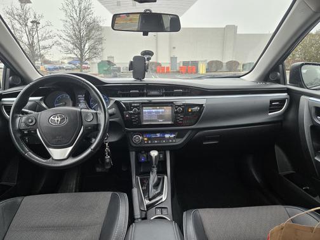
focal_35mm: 23
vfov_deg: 58.9
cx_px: 160
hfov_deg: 73.9
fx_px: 213
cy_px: 120
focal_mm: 5.4
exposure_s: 1/180
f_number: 1.8
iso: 200
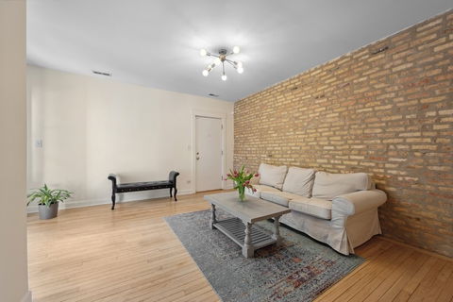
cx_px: 226
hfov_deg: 104.3
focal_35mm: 14
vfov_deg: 81.2
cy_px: 151
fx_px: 176
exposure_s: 1/6
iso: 200
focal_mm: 14
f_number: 9.5
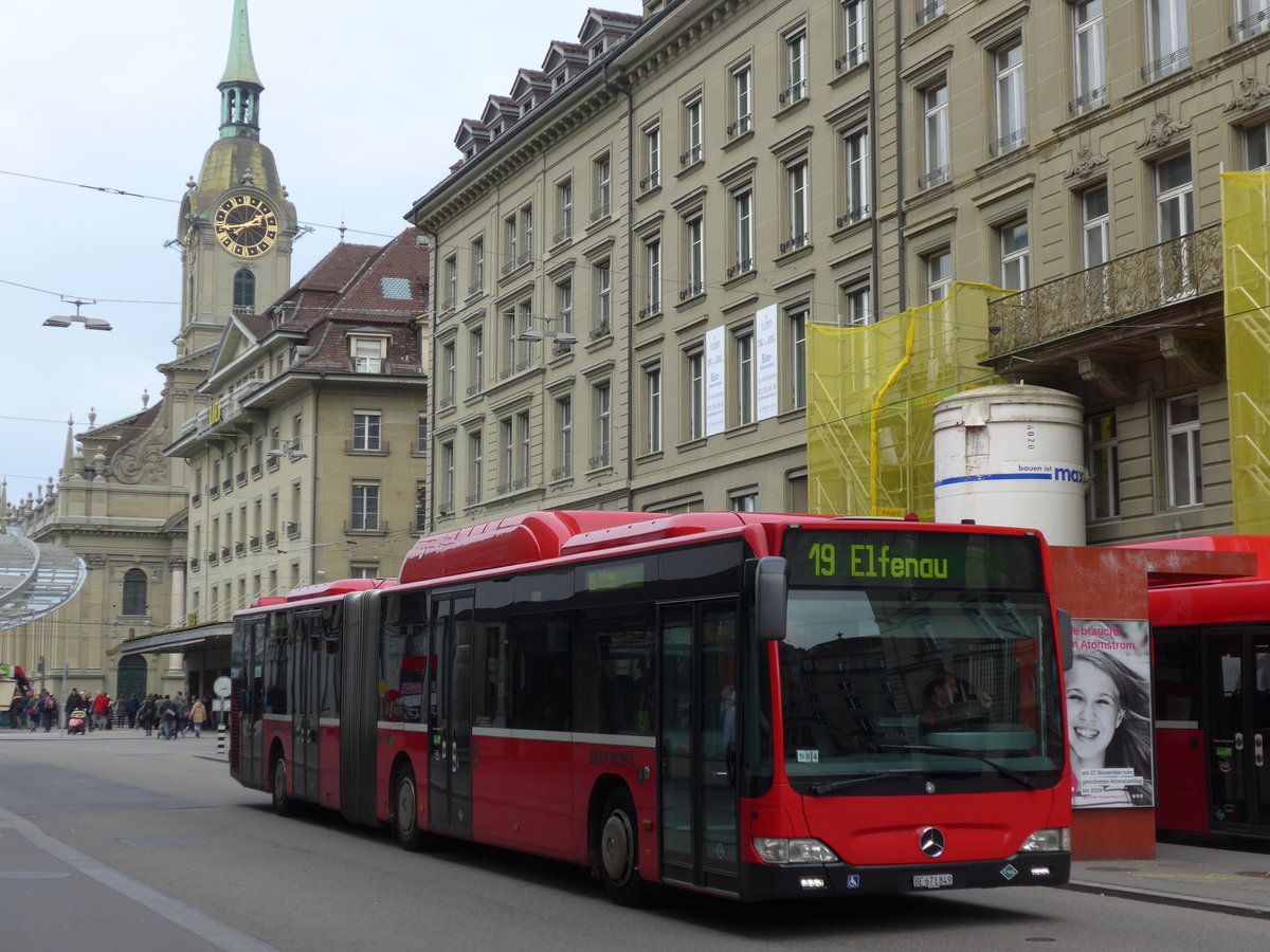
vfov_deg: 26.6
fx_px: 2018
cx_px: 635
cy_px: 476
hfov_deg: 34.9
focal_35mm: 55
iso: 80
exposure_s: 1/250
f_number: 3.4
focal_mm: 11.3
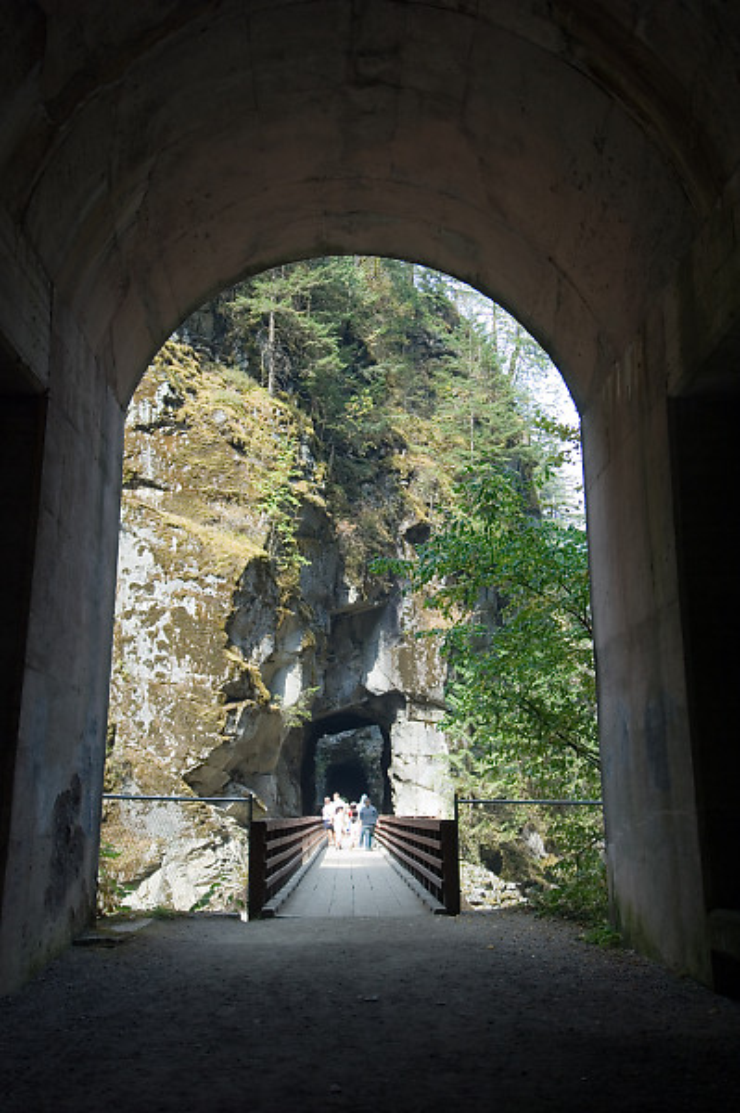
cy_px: 556
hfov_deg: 36.8
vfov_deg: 53.2
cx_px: 370
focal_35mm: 36
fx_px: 1112
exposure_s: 1/160
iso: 100
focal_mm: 24
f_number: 4
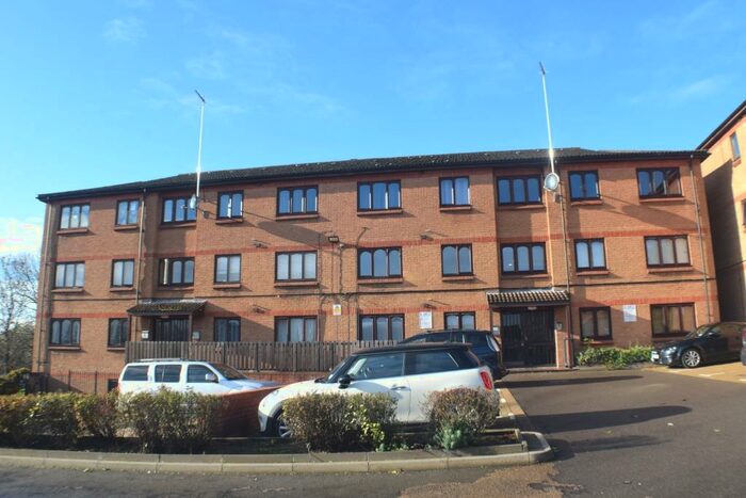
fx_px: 715
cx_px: 373
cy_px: 249
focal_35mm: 34
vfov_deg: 38.4
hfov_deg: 55.1
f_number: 8
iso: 250
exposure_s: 1/250
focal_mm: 23
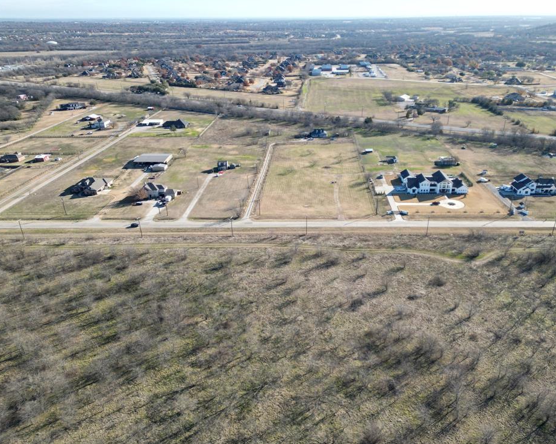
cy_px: 218
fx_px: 428
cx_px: 305
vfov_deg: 54.9
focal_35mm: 26
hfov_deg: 65.9
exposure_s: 1/1250
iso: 100
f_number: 1.7
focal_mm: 6.72
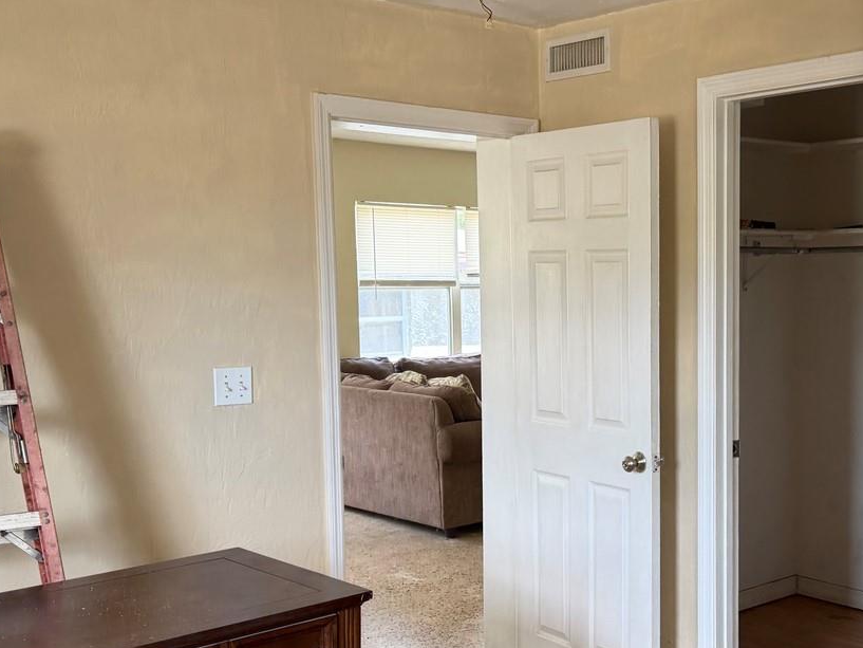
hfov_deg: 39.2
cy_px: 379
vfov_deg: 30.8
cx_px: 664
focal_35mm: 47
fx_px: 1172
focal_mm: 6.76
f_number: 1.78
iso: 160
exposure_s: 1/121
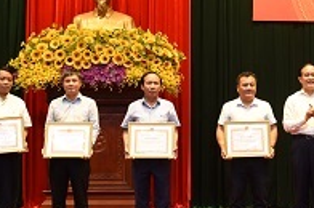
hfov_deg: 20.9
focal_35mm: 97
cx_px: 237
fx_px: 845
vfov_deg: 14.0
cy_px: 70
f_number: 4.5
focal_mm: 38
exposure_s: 1/40
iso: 800
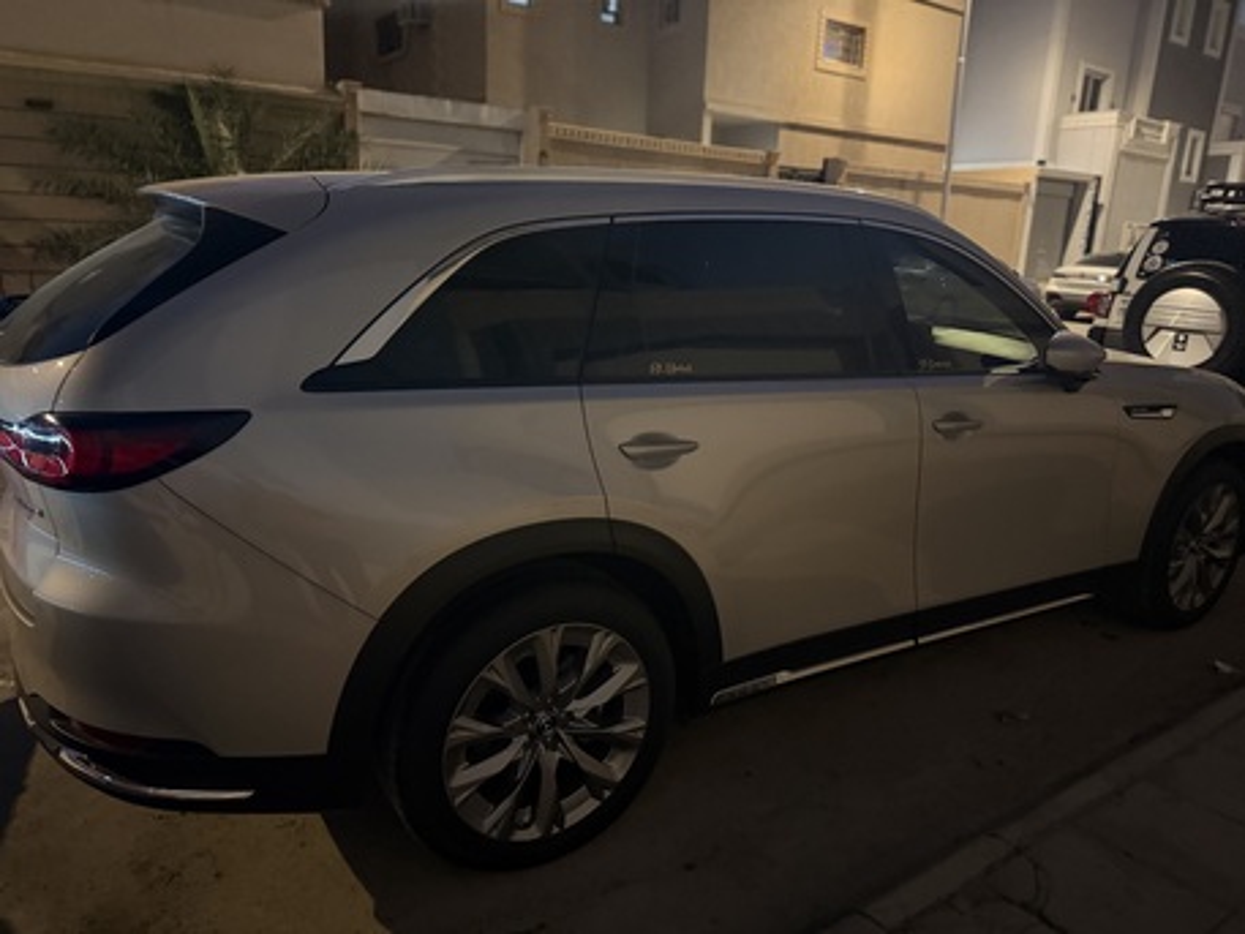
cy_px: 467
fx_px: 863
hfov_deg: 71.6
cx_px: 622
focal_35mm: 24
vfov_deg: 56.8
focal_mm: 6.76
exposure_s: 1/15
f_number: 1.78
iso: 1600
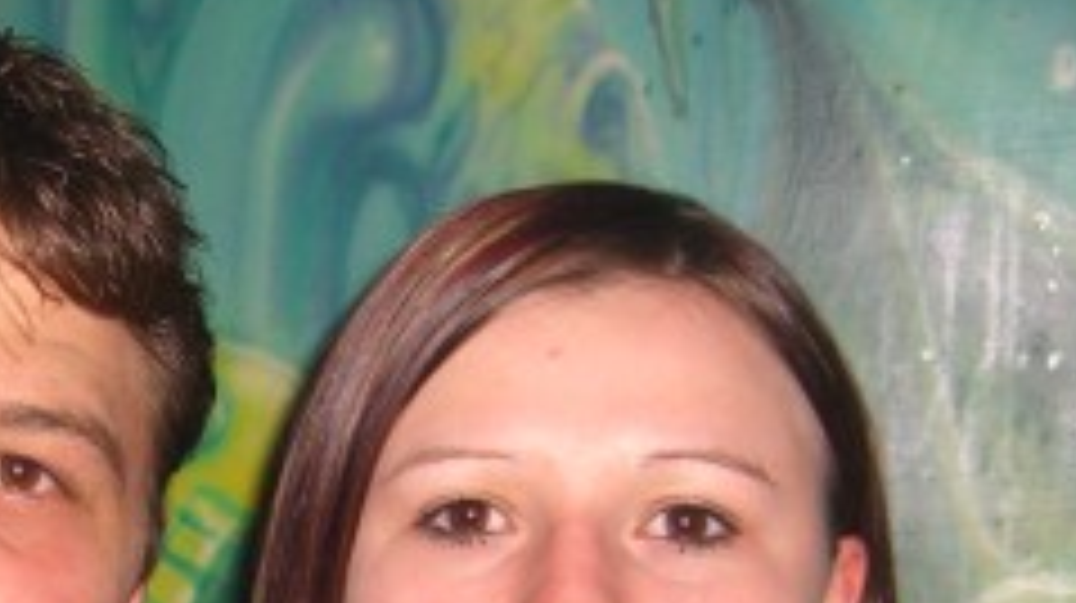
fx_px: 2965
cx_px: 257
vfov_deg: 11.4
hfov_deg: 20.4
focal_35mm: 104
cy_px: 738
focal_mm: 7.9
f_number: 2.8
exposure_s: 1/60
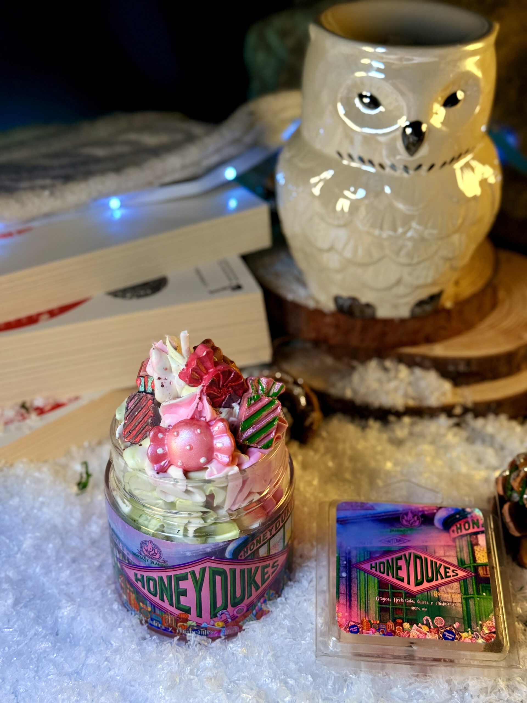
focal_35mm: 48
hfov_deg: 30.3
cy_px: 352
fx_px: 974
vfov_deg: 39.7
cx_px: 264
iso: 64
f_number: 1.78
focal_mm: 6.76
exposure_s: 1/444
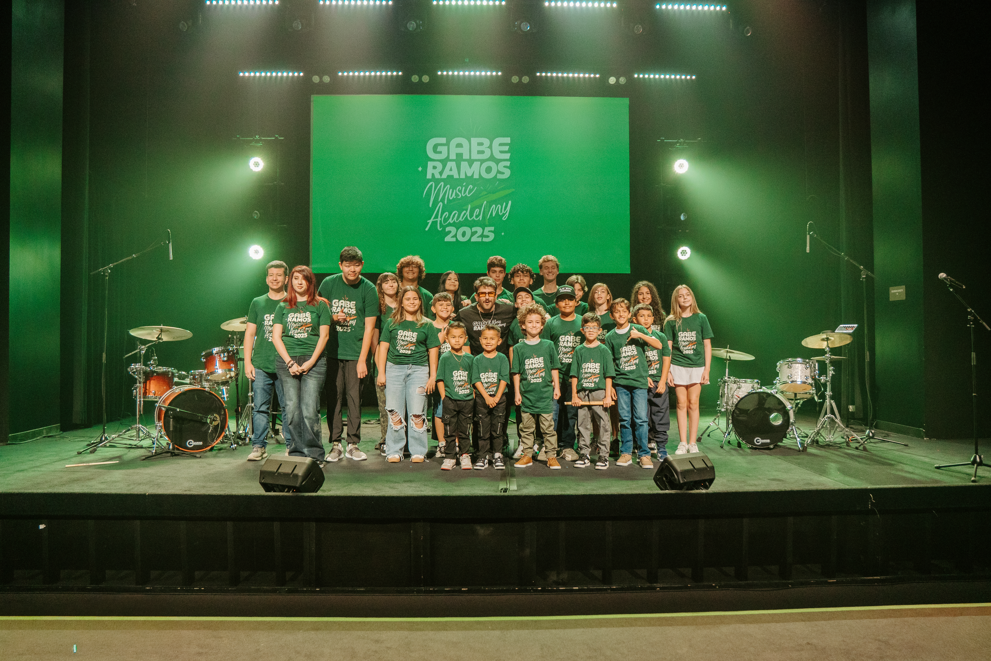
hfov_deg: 70.4
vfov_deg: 50.4
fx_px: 702
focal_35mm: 26
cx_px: 496
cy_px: 330
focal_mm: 17
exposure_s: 1/100
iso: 1600
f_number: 2.8
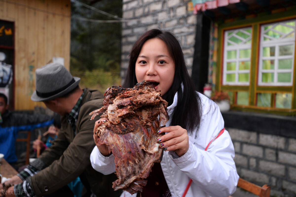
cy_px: 98
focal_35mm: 32
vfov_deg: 41.1
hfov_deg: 58.7
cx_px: 148
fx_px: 263
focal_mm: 32
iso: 1600
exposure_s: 1/15
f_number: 2.8
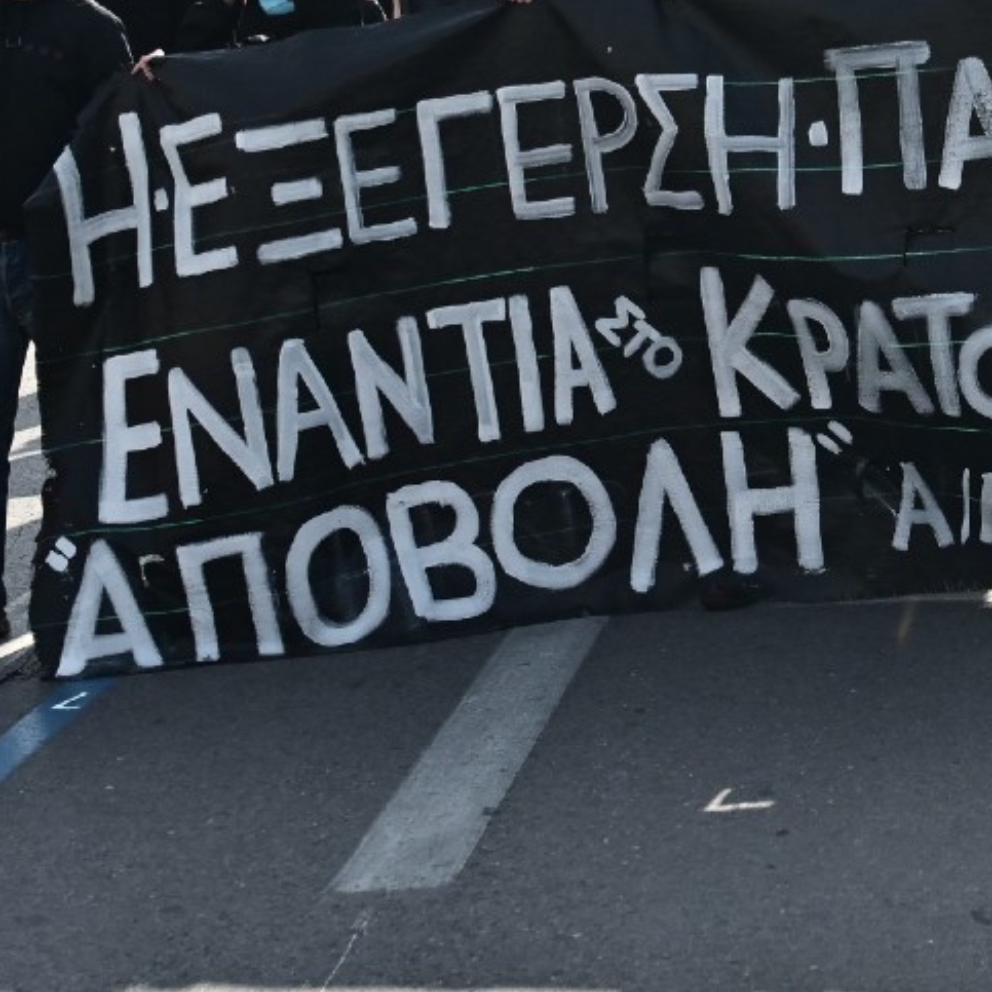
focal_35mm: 103
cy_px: 212
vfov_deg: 16.8
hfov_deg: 16.5
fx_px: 3339
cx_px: 1017
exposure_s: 1/5000
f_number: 4
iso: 640
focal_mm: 39
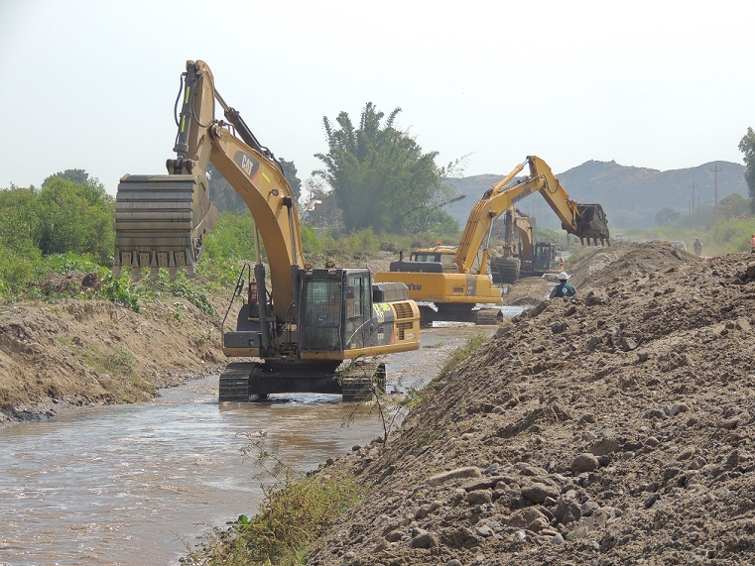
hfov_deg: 10.7
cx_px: 378
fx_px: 4036
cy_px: 283
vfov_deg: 8.0
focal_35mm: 185
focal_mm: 33
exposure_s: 1/640
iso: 100
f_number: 4.6
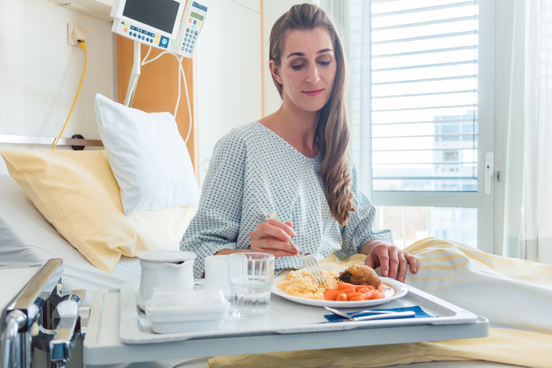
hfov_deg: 54.4
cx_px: 276
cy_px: 184
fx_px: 537
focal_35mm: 35
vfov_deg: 37.9
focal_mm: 35
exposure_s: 1/125
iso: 320
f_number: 4
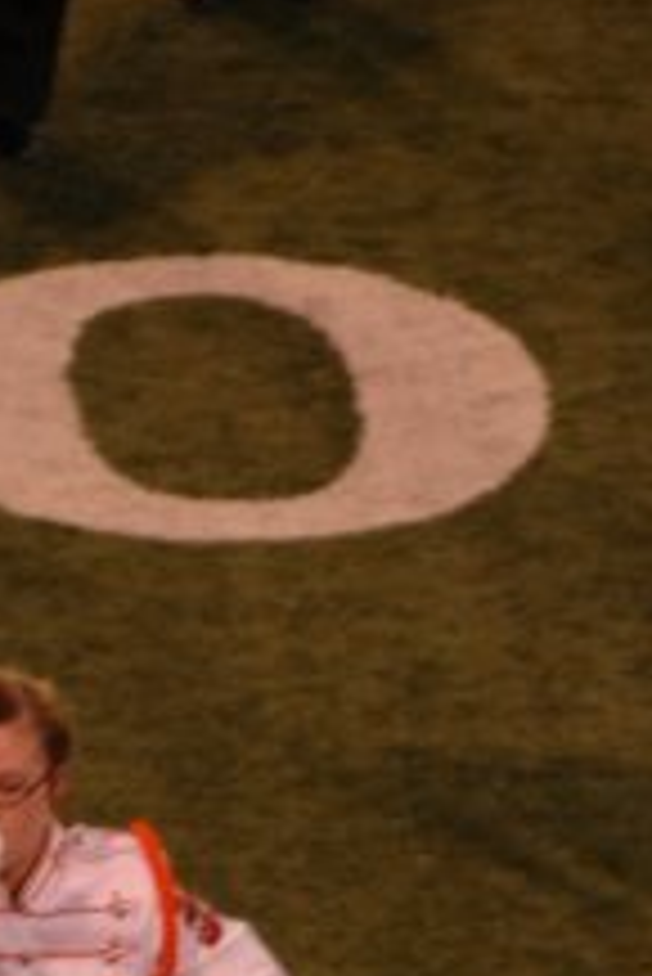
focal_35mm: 828
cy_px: 1232
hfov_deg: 1.7
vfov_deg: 2.5
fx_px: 22456
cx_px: -88
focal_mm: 200
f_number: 2.8
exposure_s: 1/60
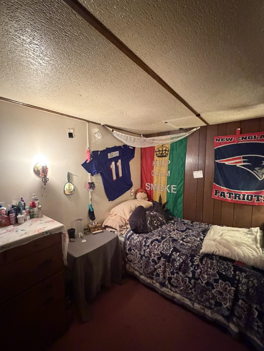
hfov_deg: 81.8
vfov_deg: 98.1
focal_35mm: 15
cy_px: 183
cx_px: 133
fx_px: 152
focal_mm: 2.22
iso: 1250
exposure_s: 1/40
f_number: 2.2
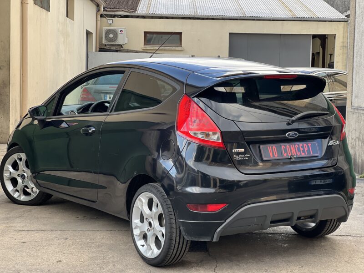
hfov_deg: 25.3
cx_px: 182
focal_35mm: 77
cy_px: 136
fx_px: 810
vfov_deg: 19.1
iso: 64
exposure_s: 1/121
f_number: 2.8
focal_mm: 9
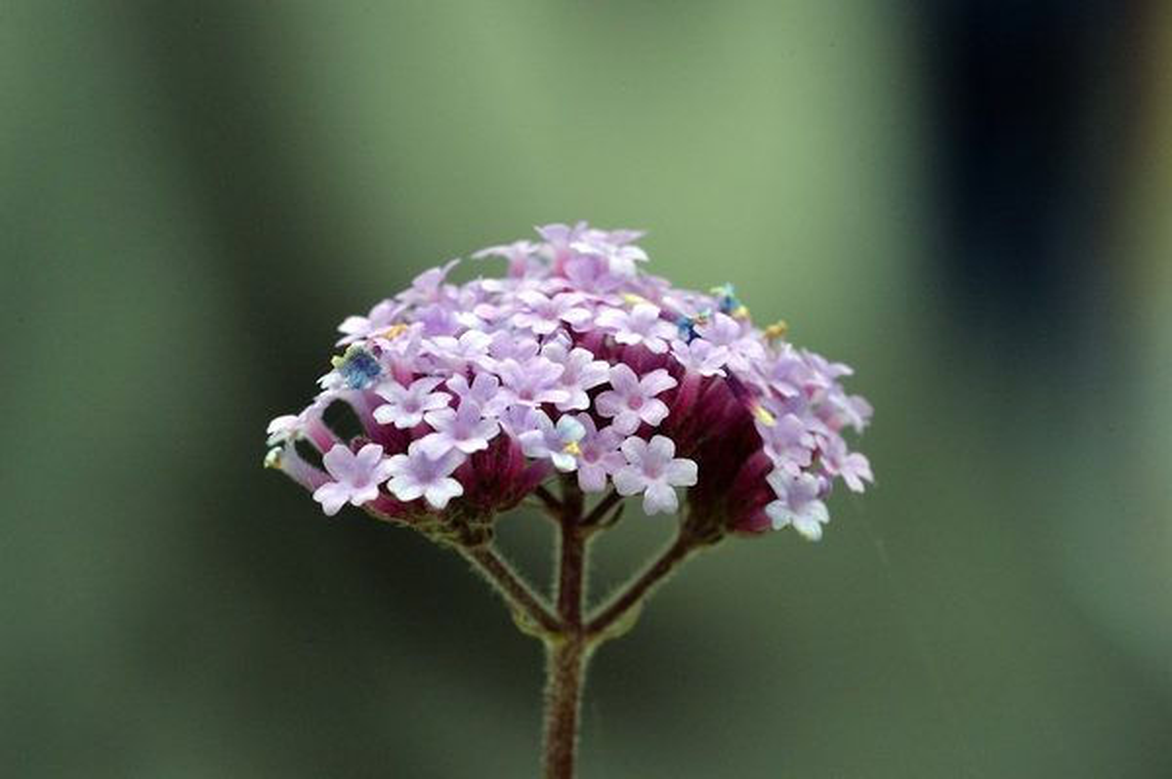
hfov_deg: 13.7
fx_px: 4879
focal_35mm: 150
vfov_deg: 9.1
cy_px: 390
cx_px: 586
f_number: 18
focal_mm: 150
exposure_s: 1/1250
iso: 3200
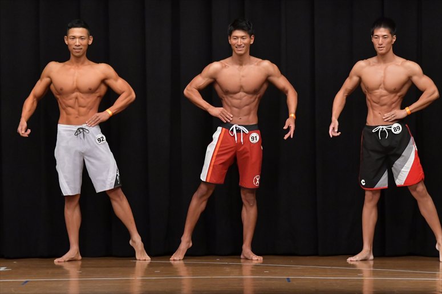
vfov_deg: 5.7
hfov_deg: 8.6
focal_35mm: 240
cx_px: 221
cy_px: 147
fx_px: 2945
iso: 6400
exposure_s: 1/400
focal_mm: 160
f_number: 5.6
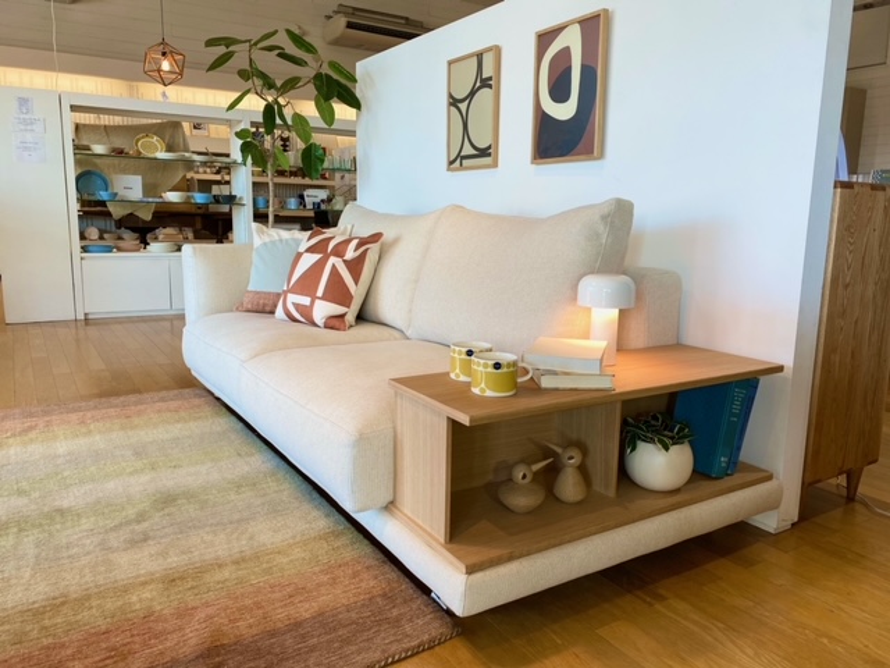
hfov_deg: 67.3
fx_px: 668
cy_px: 334
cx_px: 445
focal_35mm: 26
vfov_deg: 53.1
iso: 40
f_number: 1.8
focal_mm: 4.25
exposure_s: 1/100
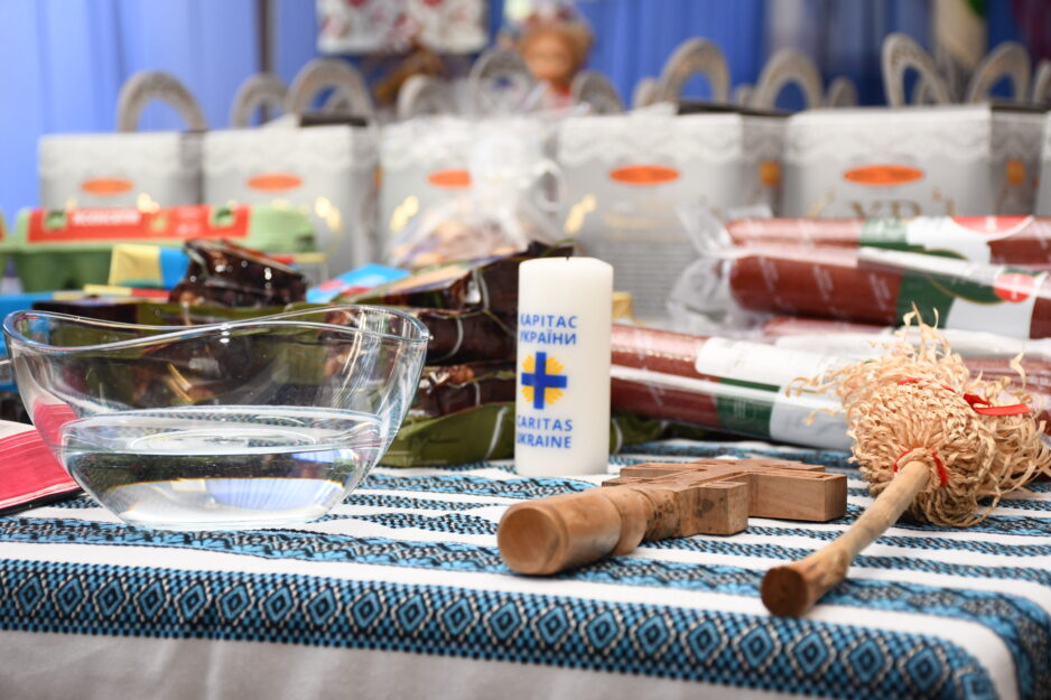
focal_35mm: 75
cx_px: 526
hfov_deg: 27.0
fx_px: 2189
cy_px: 350
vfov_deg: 18.2
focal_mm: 50
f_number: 6.3
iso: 800
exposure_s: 1/60
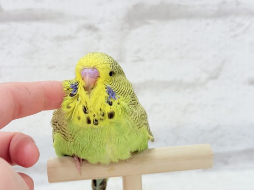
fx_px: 382
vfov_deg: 28.0
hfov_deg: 36.8
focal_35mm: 52
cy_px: 95
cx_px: 127
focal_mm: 5.96
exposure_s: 1/50
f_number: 1.6
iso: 40
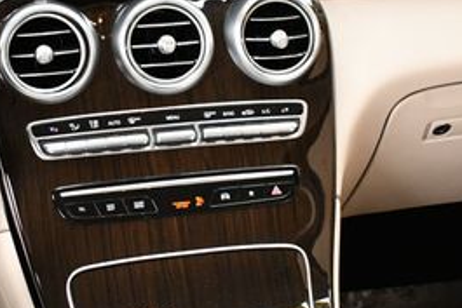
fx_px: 1117
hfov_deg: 23.4
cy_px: 144
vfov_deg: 15.7
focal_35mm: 87
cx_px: 204
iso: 640
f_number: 3.5
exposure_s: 1/250
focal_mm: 18
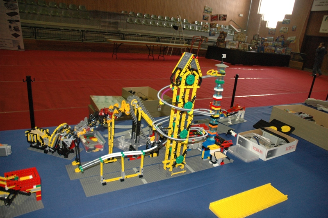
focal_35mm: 27
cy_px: 109
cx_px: 164
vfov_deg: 47.9
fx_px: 246
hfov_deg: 67.4
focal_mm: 18
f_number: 4
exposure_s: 1/60
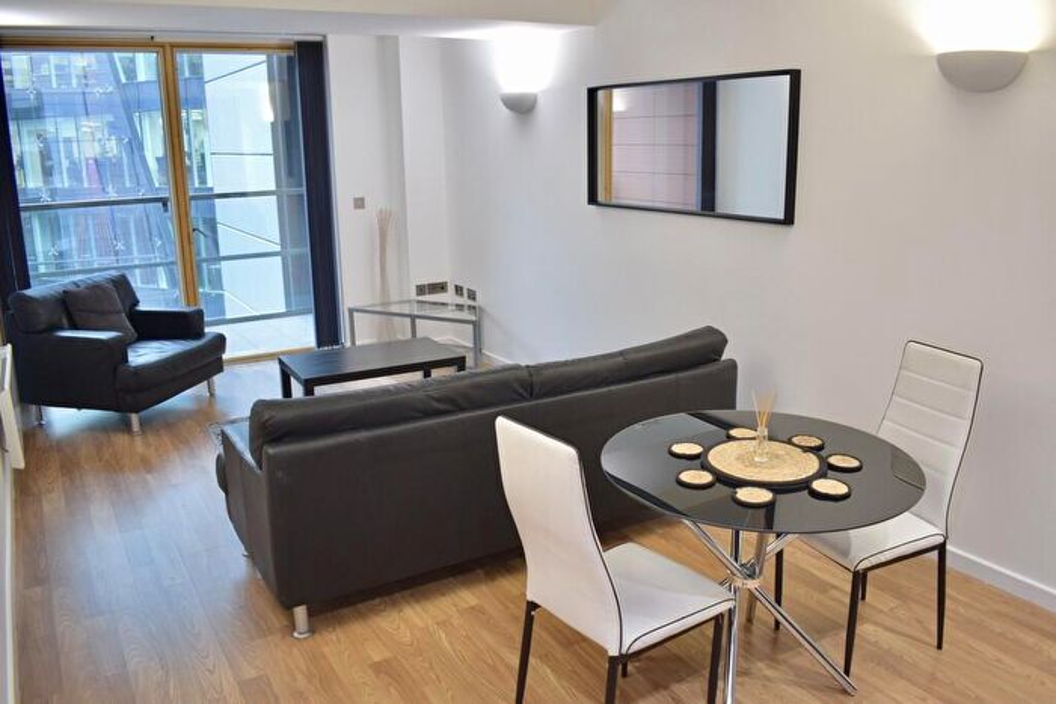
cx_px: 528
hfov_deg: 67.4
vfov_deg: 47.9
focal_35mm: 27
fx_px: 792
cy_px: 352
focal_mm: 18
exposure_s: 1/15
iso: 800
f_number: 3.5
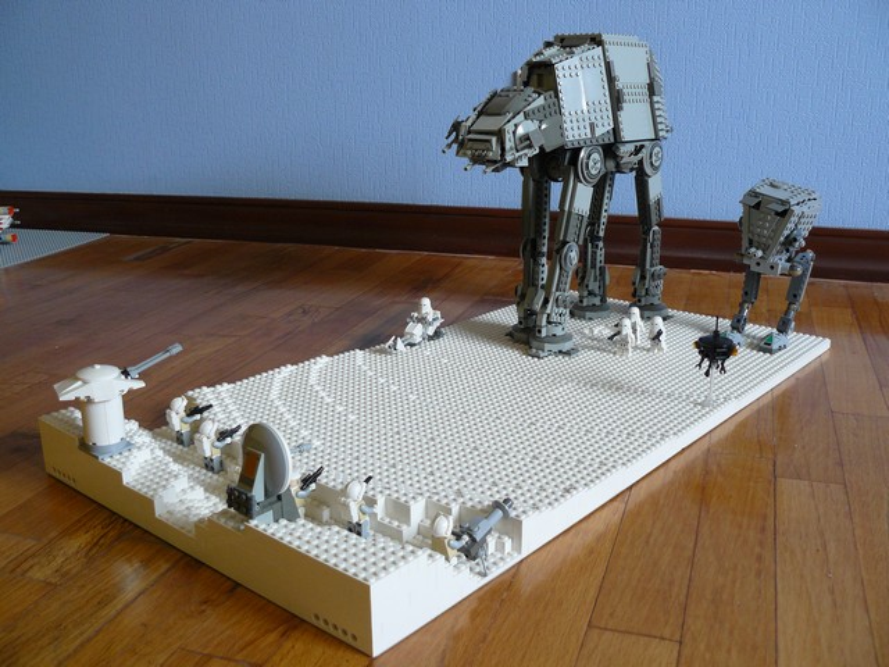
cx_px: 444
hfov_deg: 51.4
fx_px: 925
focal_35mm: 36
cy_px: 334
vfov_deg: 39.7
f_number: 2.8
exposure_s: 1/30
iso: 125
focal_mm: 6
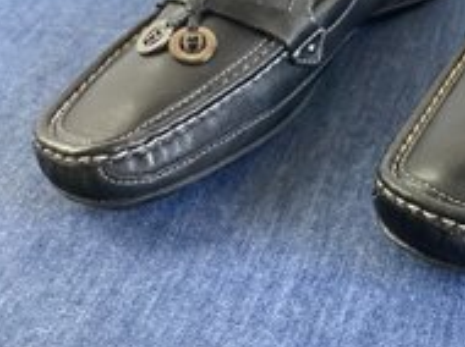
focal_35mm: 56
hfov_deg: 33.0
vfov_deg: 25.6
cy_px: 67
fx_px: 751
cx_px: 400
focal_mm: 3.3
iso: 250
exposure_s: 1/50
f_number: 2.4
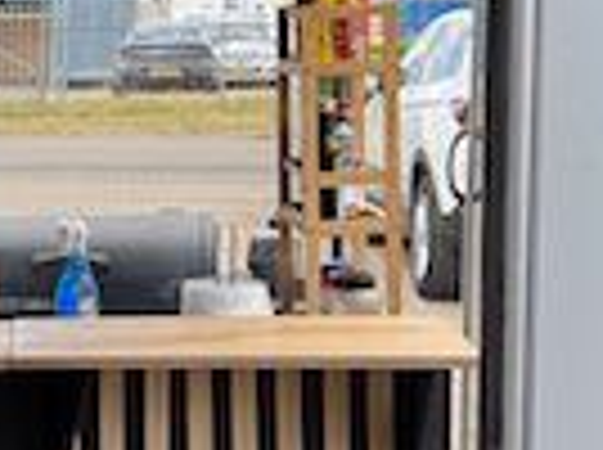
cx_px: -256
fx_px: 2000
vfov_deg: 12.8
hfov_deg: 15.9
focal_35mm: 115
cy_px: 279
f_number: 1.78
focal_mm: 6.76
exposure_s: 1/1060
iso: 100
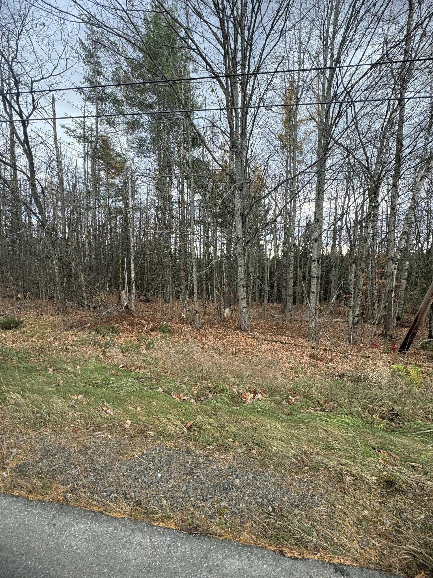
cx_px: 216
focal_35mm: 14
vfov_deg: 102.1
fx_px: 233
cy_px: 289
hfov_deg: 85.7
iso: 100
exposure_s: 1/99
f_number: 2.2
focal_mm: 2.22
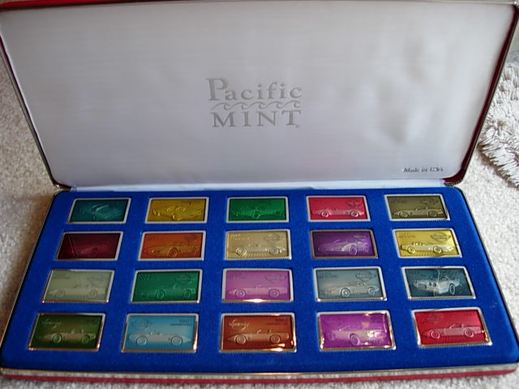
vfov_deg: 37.7
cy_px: 194
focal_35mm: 38
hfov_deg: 49.0
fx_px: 570
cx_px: 260
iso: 64
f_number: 2.8
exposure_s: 1/26.9
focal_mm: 7.8
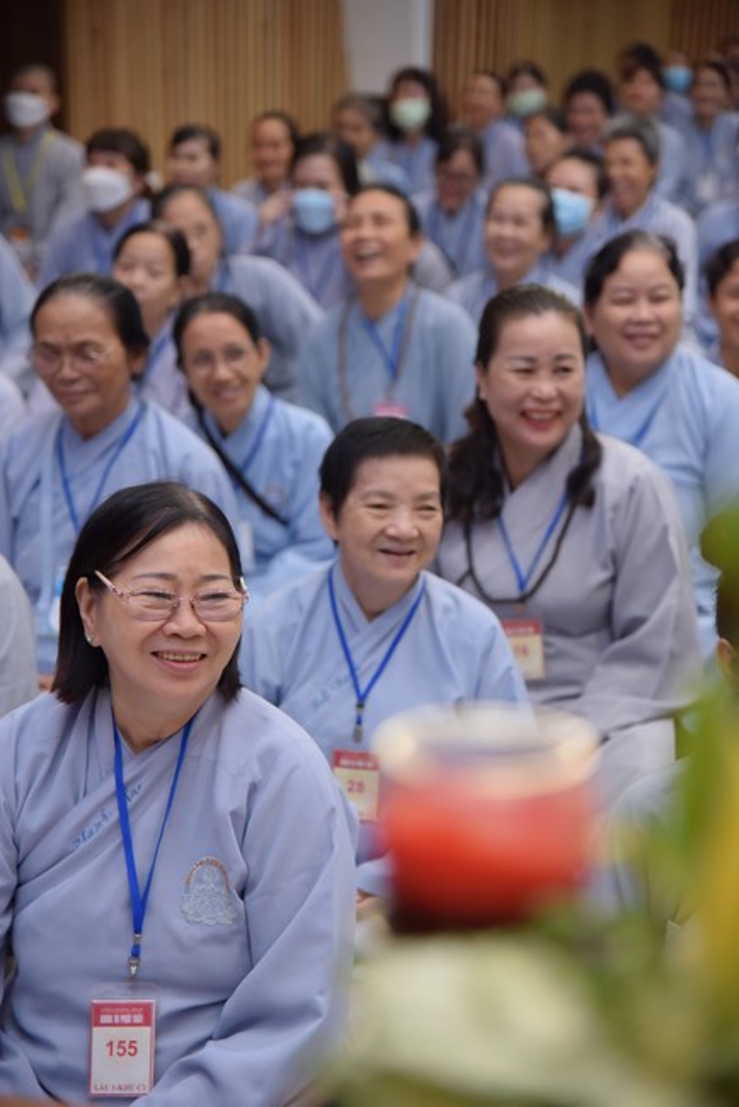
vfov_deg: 23.9
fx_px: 2614
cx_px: 370
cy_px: 554
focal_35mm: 85
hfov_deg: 16.1
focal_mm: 85
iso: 1250
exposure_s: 1/160
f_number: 4
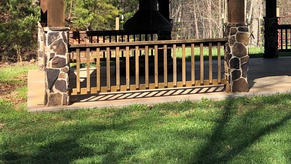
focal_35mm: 87
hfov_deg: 22.7
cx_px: 340
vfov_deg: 13.8
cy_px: 10
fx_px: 671
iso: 20
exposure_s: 1/1185
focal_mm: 3.99
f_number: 1.8
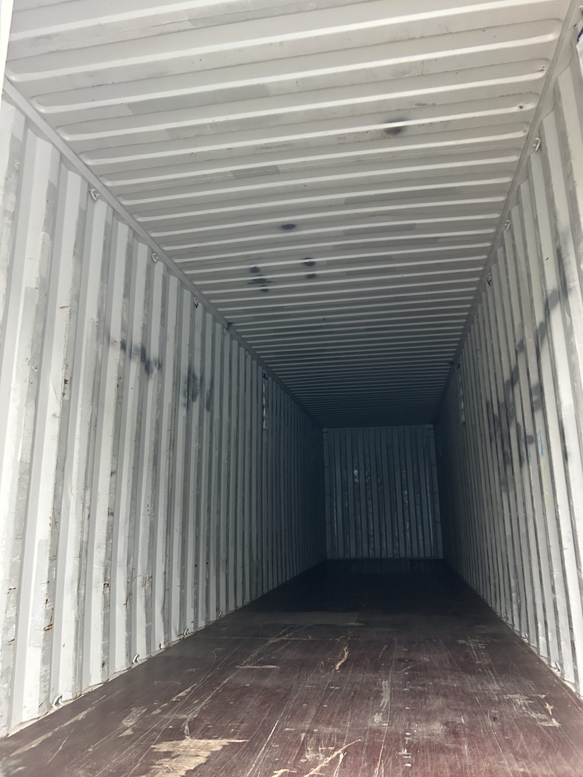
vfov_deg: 67.3
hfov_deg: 53.1
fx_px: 584
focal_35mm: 26
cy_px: 388
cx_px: 292
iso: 500
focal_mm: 5.7
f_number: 1.5
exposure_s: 1/60
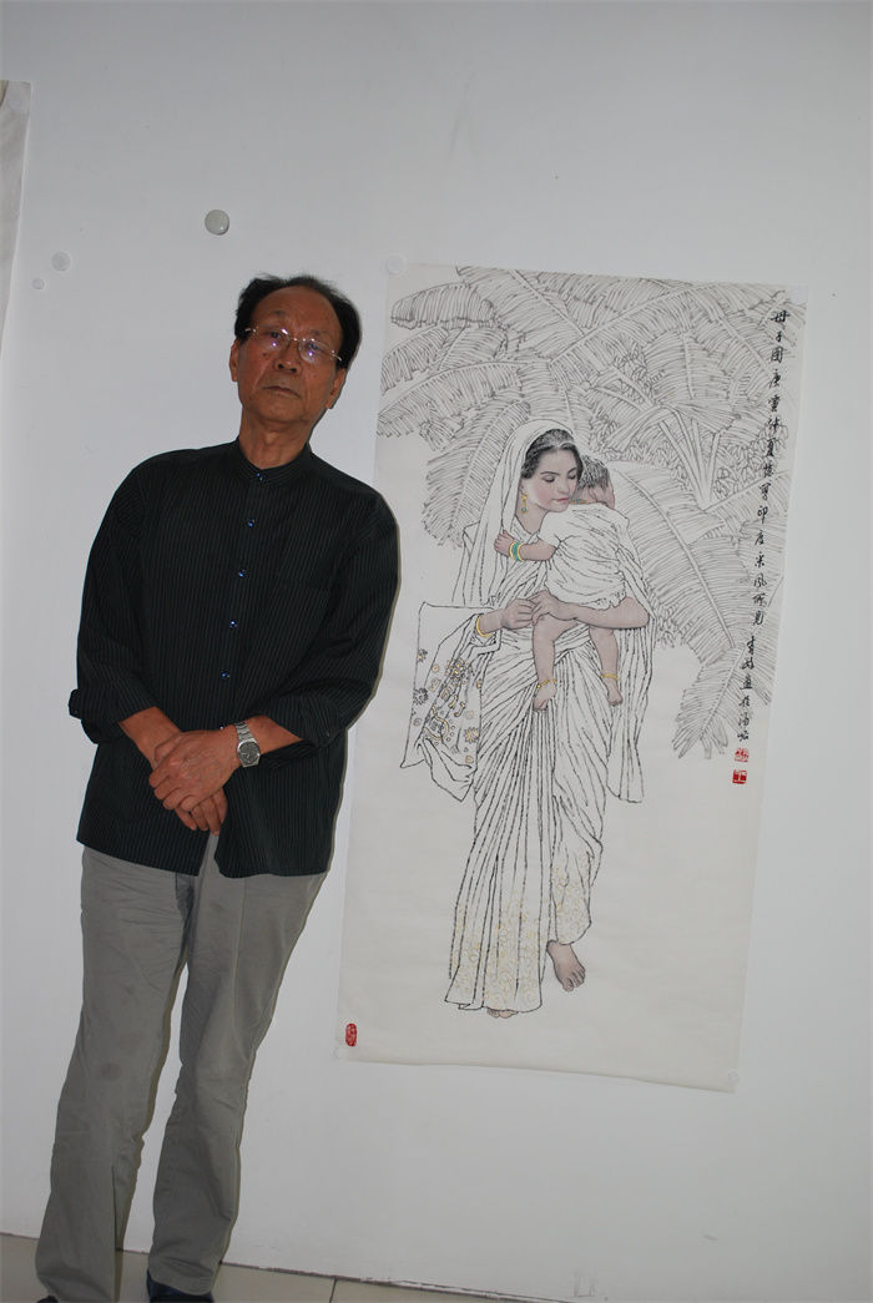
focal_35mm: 39
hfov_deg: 34.3
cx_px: 436
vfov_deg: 49.5
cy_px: 652
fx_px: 1414
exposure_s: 1/60
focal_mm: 26
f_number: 4.5
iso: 200
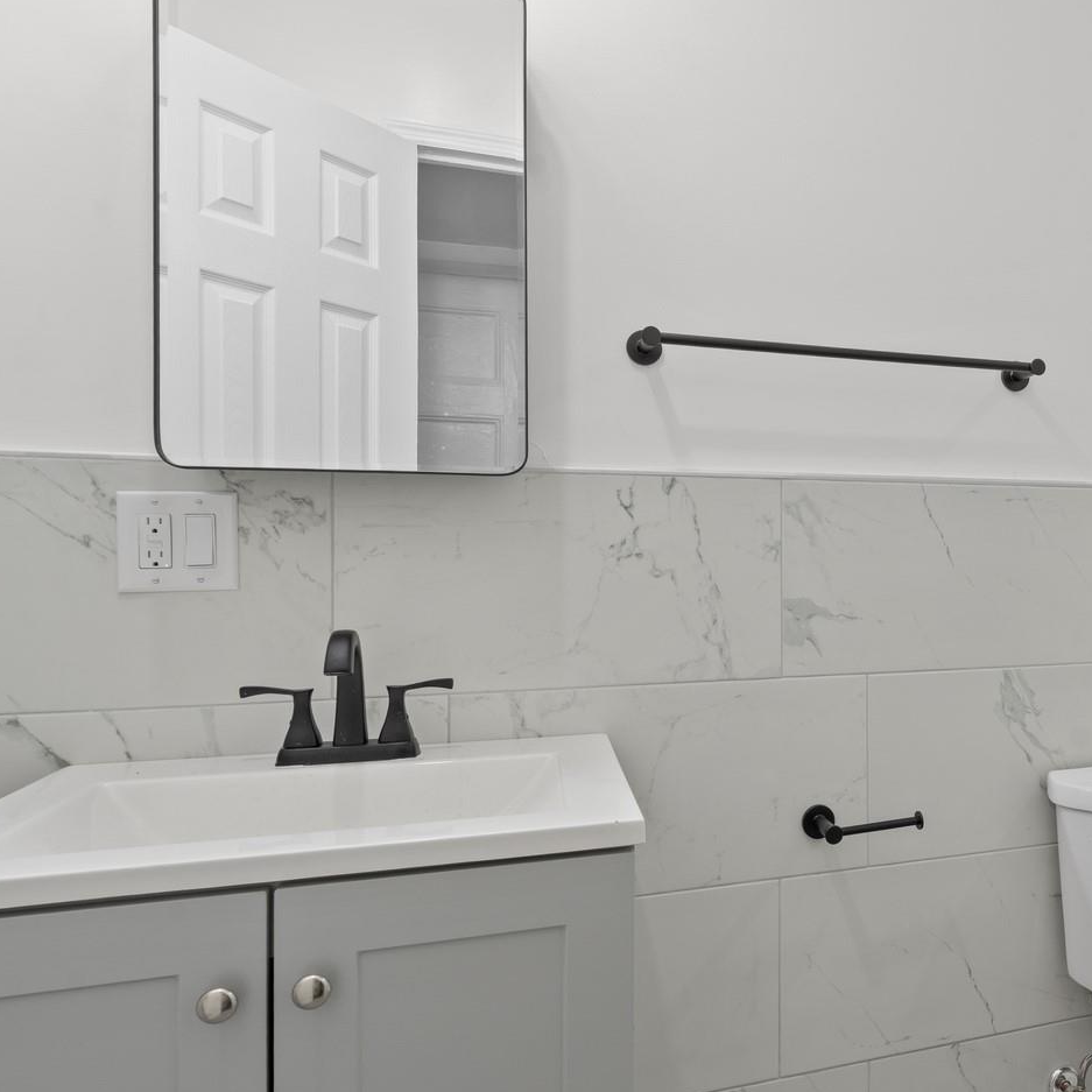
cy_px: 586
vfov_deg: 60.9
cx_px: 900
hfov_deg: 55.8
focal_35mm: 26
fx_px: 928
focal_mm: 14
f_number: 10
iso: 250
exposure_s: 1/6
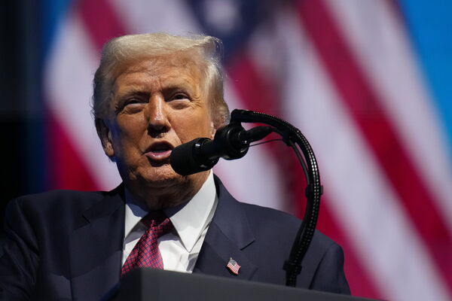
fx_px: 5273
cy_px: 150
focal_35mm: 420
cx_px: 226
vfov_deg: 3.3
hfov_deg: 4.9
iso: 3200
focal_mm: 280
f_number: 4
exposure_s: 1/320
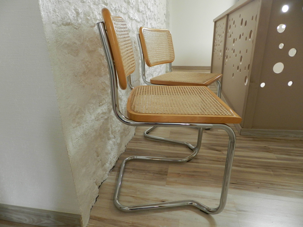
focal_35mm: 23
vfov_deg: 58.9
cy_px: 114
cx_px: 152
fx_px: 201
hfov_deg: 73.9
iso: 400
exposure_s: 1/15
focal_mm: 4
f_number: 3.4
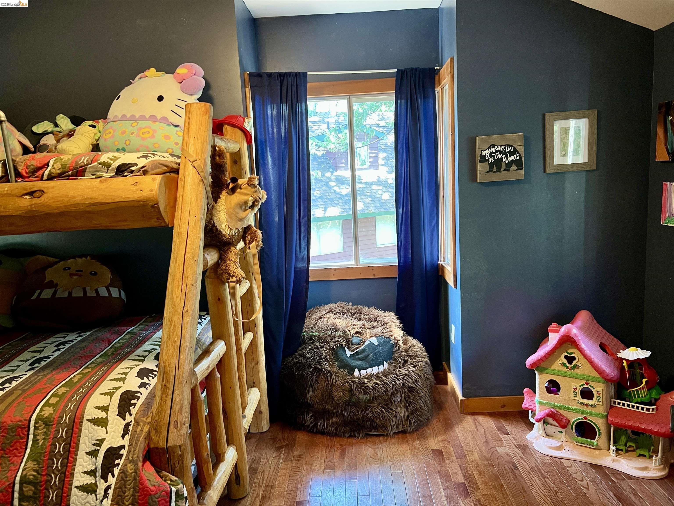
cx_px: 337
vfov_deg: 53.1
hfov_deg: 67.3
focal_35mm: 26
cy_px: 253
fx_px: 506
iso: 400
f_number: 1.5
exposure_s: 1/40
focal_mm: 5.7
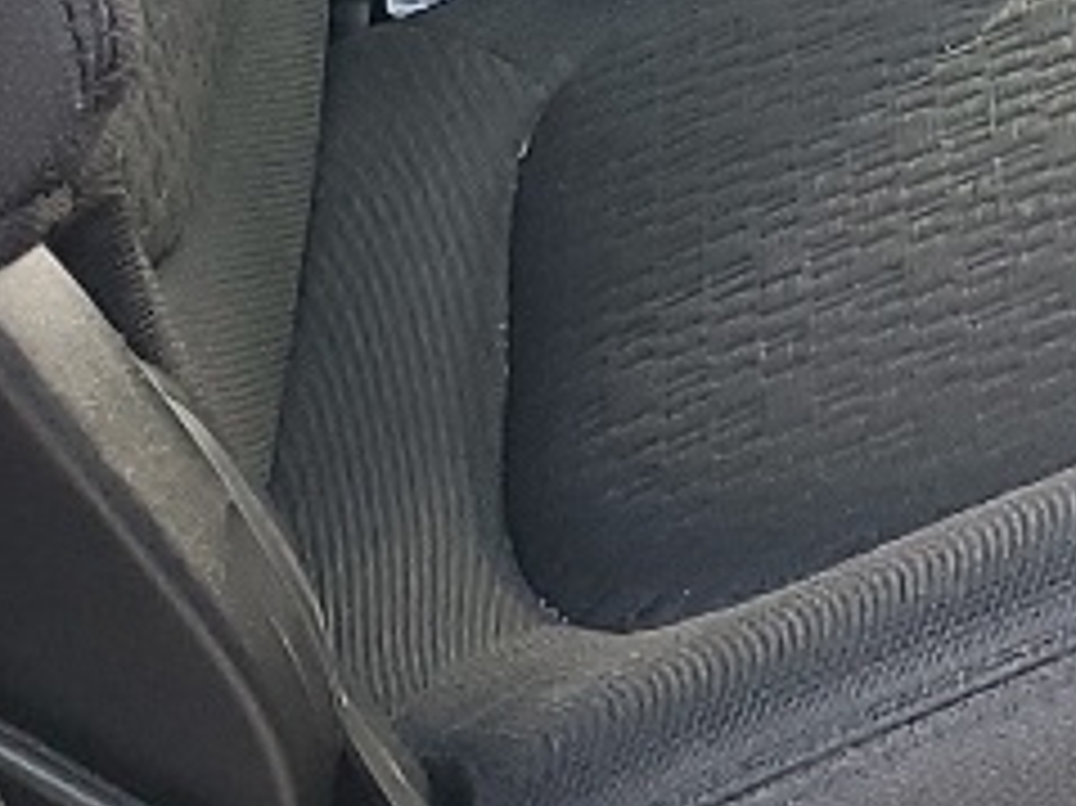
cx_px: 1288
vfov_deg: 8.0
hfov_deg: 11.2
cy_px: -991
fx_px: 5406
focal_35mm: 174
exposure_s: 1/120
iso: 76
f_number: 1.5
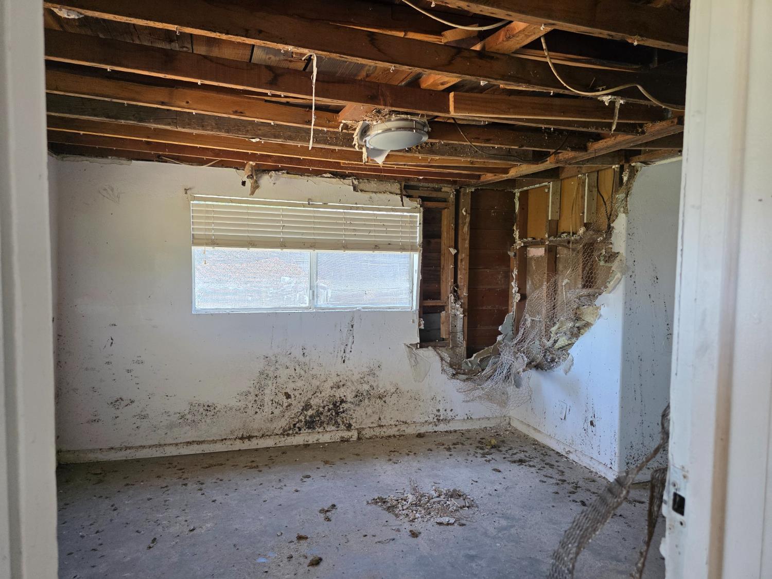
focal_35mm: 23
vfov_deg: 58.9
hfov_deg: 73.9
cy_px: 290
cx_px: 386
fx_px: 513
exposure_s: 1/180
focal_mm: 6.3
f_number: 1.7
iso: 200
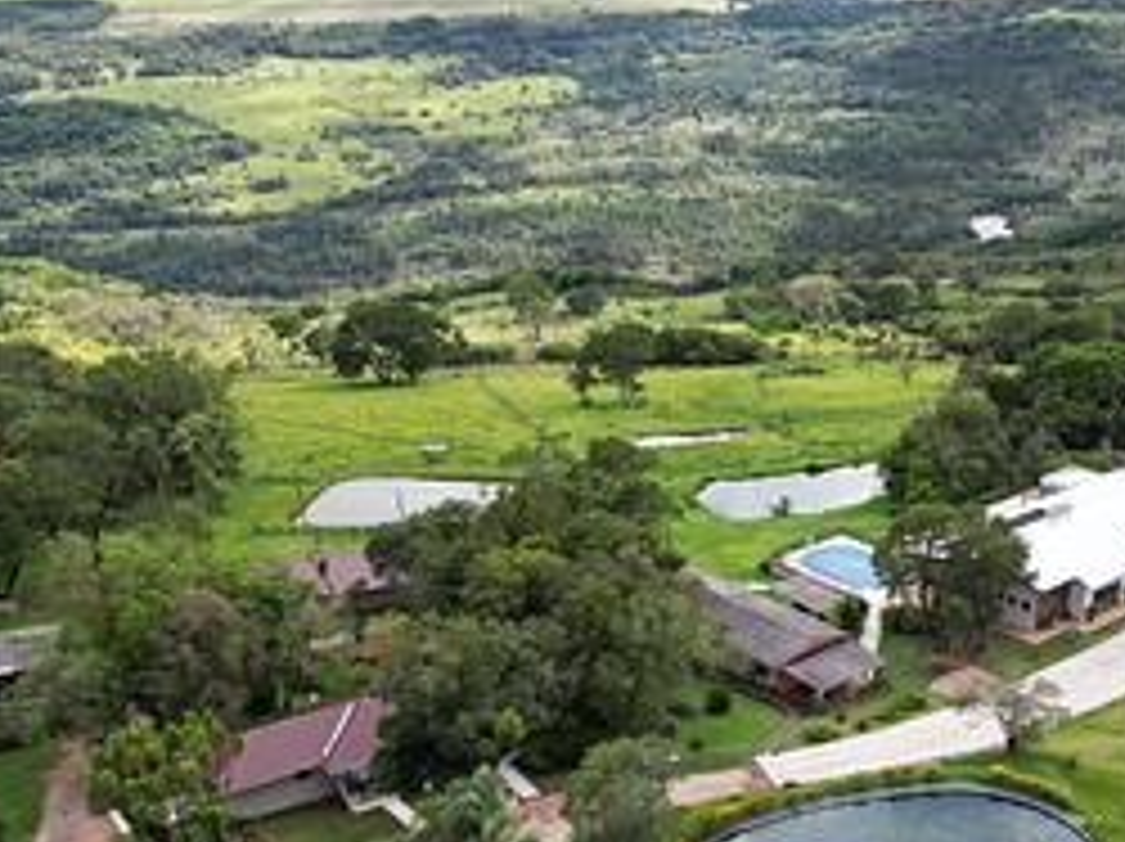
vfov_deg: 34.4
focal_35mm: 41
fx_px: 1331
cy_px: 630
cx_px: 776
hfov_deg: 44.9
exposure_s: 1/1500
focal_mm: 6.72
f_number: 1.7
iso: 200
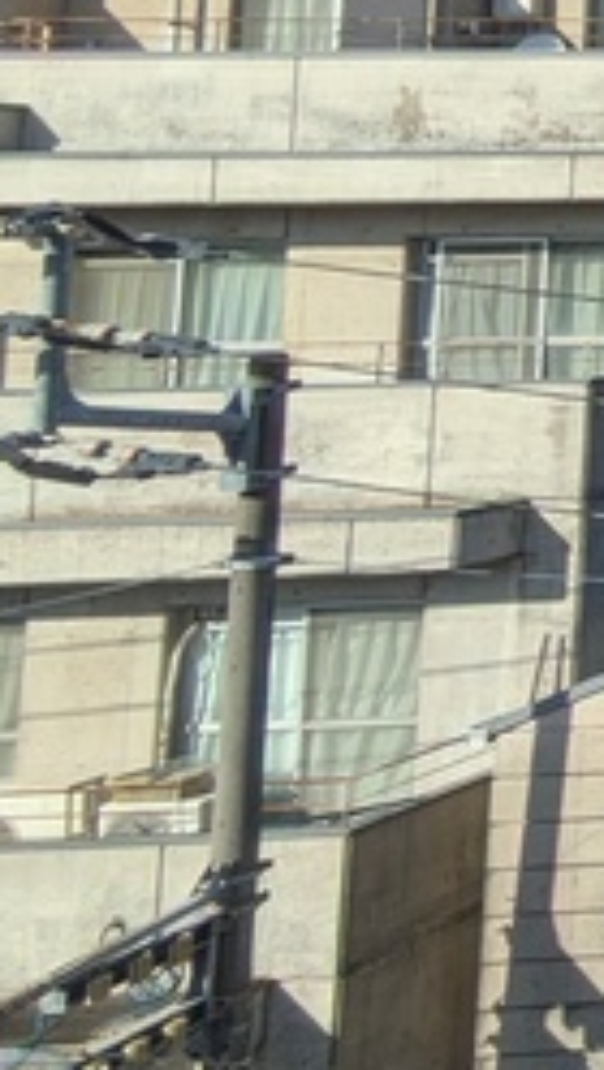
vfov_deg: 33.4
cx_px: 2015
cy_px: 95
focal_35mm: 59
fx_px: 1675
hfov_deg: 10.2
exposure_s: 1/1319
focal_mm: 1.83
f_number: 2.2
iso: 44
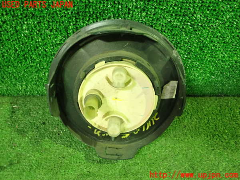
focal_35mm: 30
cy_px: 90
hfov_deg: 60.0
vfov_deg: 46.8
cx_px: 120
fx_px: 208
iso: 800
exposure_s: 1/50
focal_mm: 5.5
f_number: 2.3
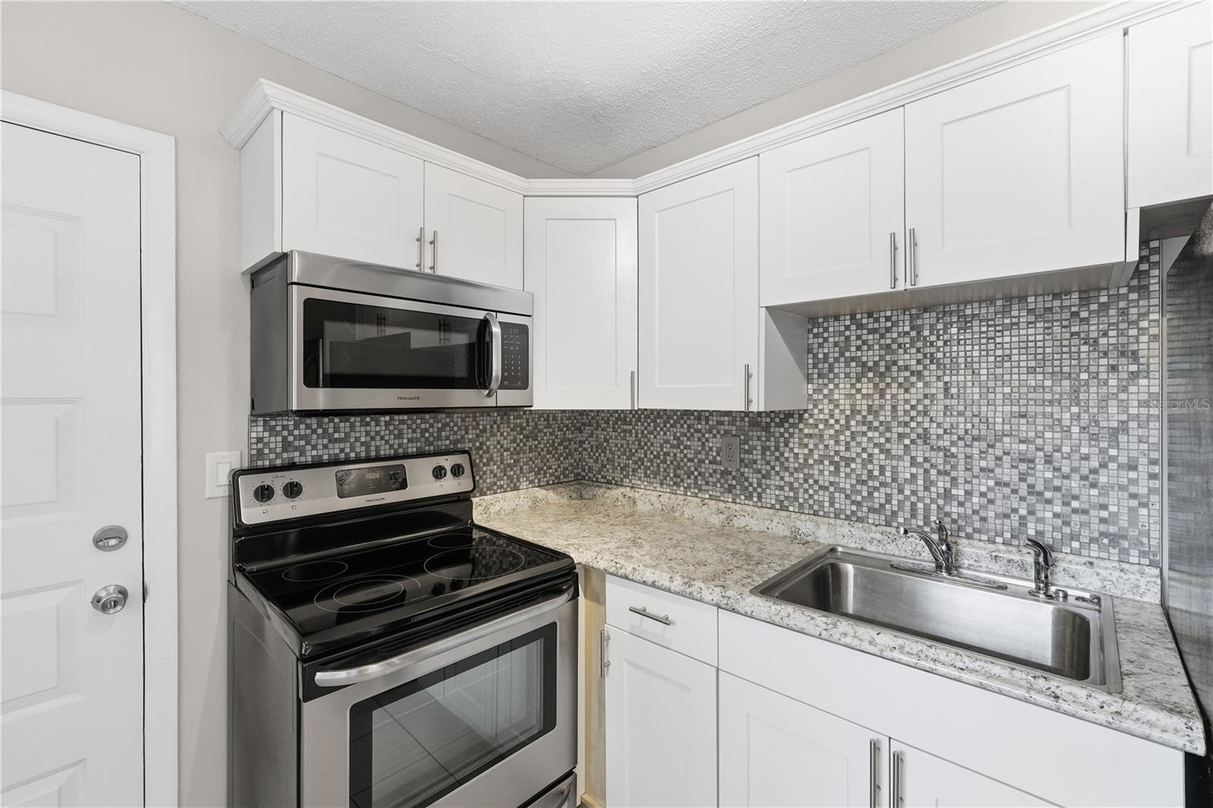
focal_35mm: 15
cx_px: 606
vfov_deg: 77.3
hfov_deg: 100.4
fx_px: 505
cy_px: 404
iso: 400
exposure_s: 1/50
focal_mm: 10
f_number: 8
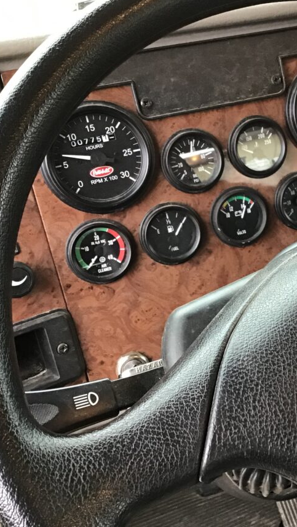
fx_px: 644
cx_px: 303
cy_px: 267
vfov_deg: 44.6
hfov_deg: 24.7
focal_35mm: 46
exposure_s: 1/33
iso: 200
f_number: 2.4
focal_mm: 3.3
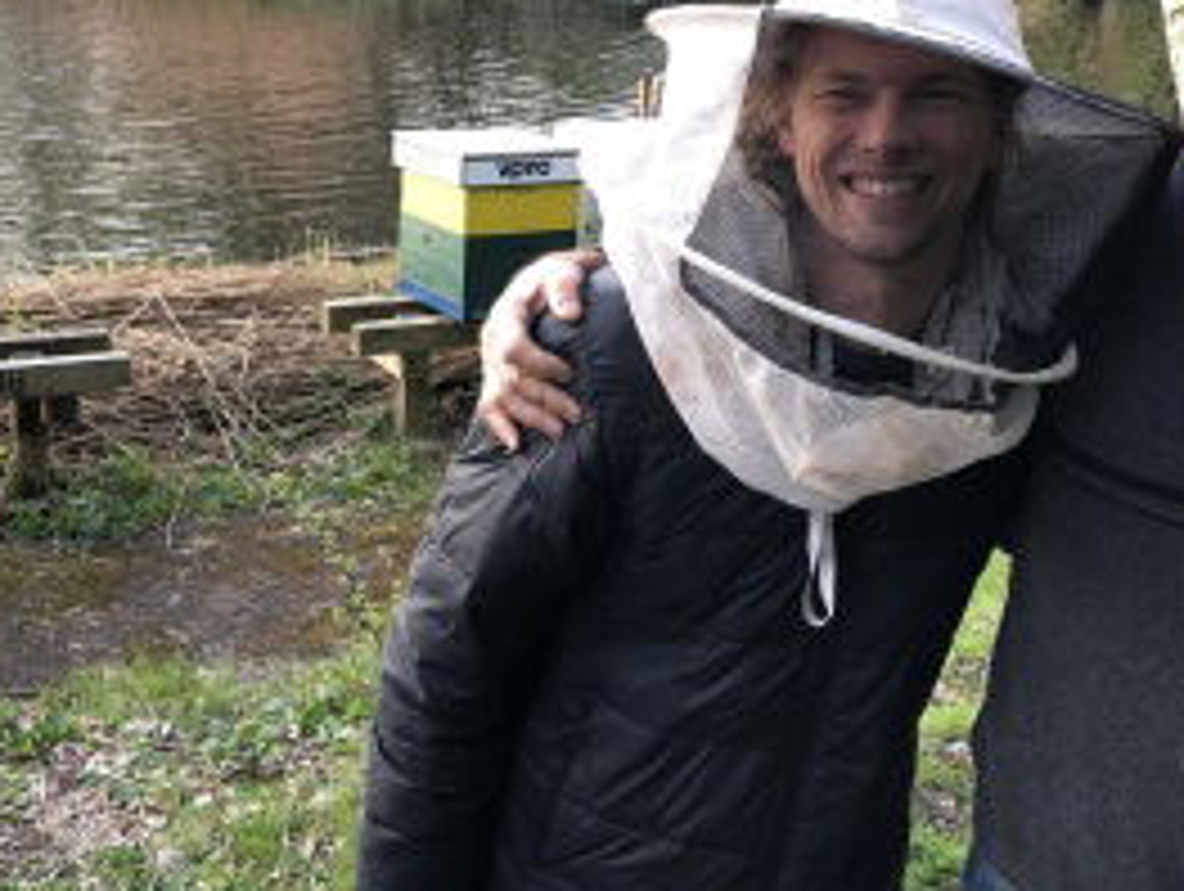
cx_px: 567
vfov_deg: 27.5
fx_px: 1815
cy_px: 335
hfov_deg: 36.1
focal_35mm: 53
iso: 25
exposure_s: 1/30
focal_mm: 3.99
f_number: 1.8
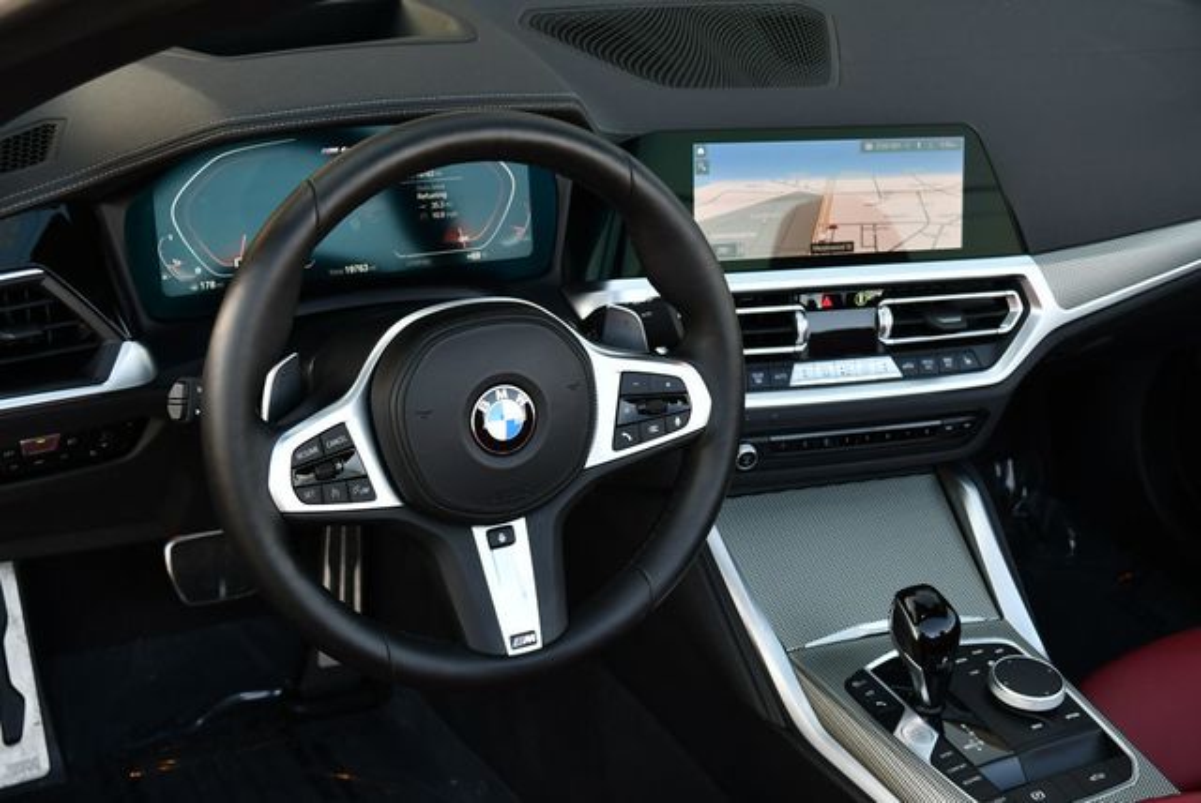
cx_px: 600
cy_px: 402
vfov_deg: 26.0
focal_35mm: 52
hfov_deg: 38.2
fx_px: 1736
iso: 400
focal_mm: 26
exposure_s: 1/250
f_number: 4.5
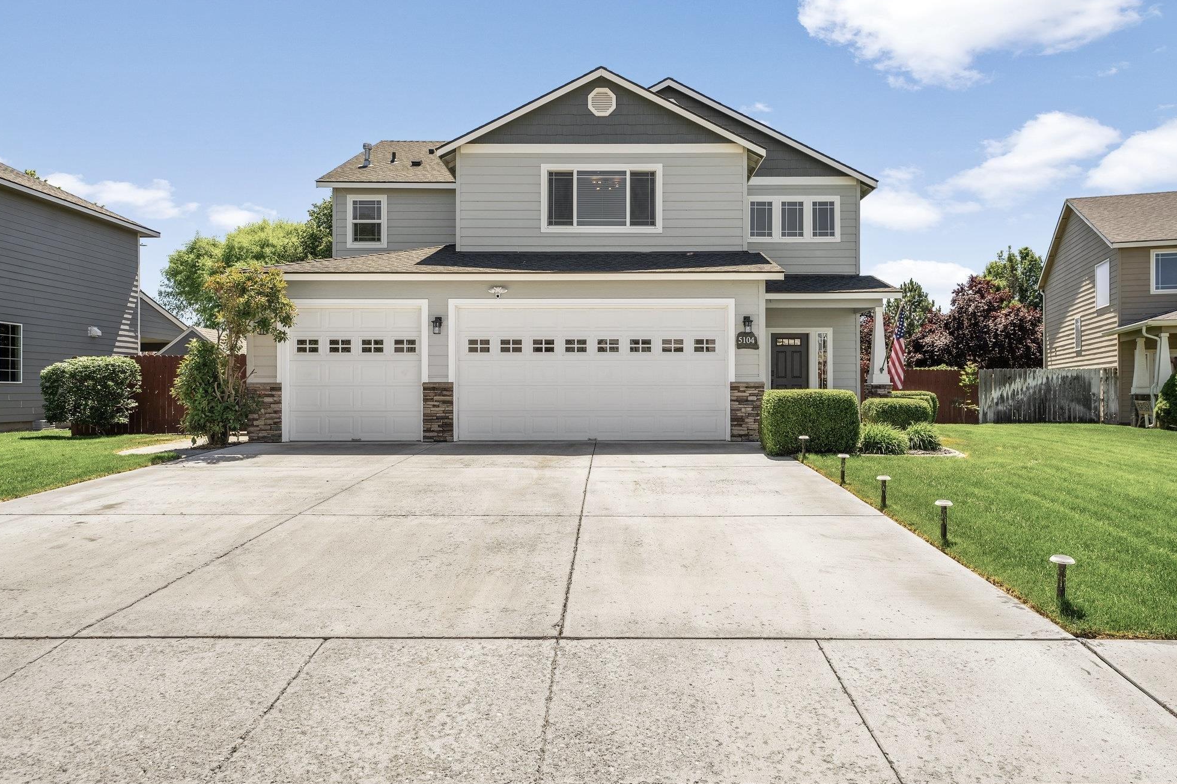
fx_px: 766
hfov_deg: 75.1
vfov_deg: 54.3
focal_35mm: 23
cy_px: 386
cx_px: 609
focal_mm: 22.4
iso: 100
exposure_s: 1/640
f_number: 7.1
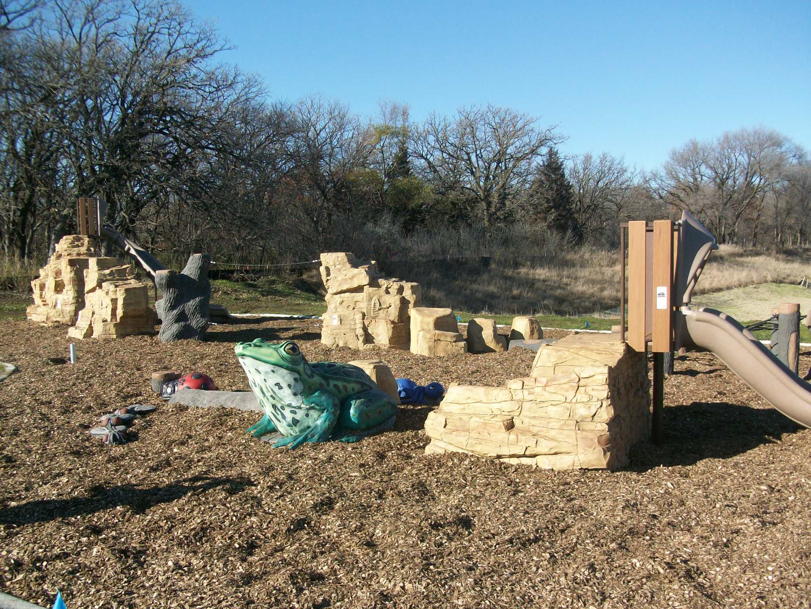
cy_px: 304
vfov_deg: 41.8
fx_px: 797
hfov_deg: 54.0
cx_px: 406
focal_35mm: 34
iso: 64
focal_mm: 5.7
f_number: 2.8
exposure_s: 1/712
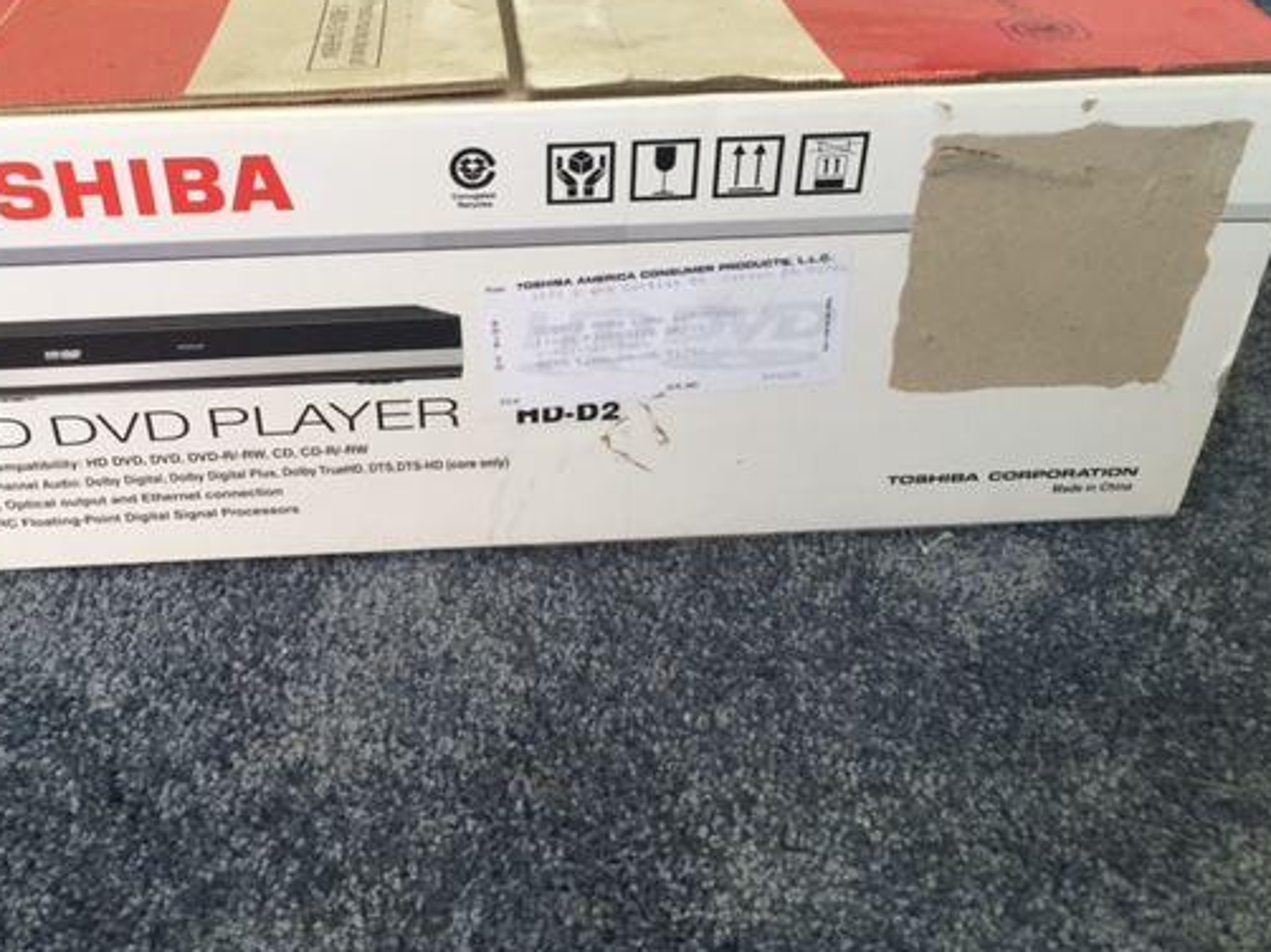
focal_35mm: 37
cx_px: 534
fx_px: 1358
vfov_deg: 38.6
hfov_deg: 50.0
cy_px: 413
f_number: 2.2
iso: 40
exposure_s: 1/30
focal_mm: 4.15
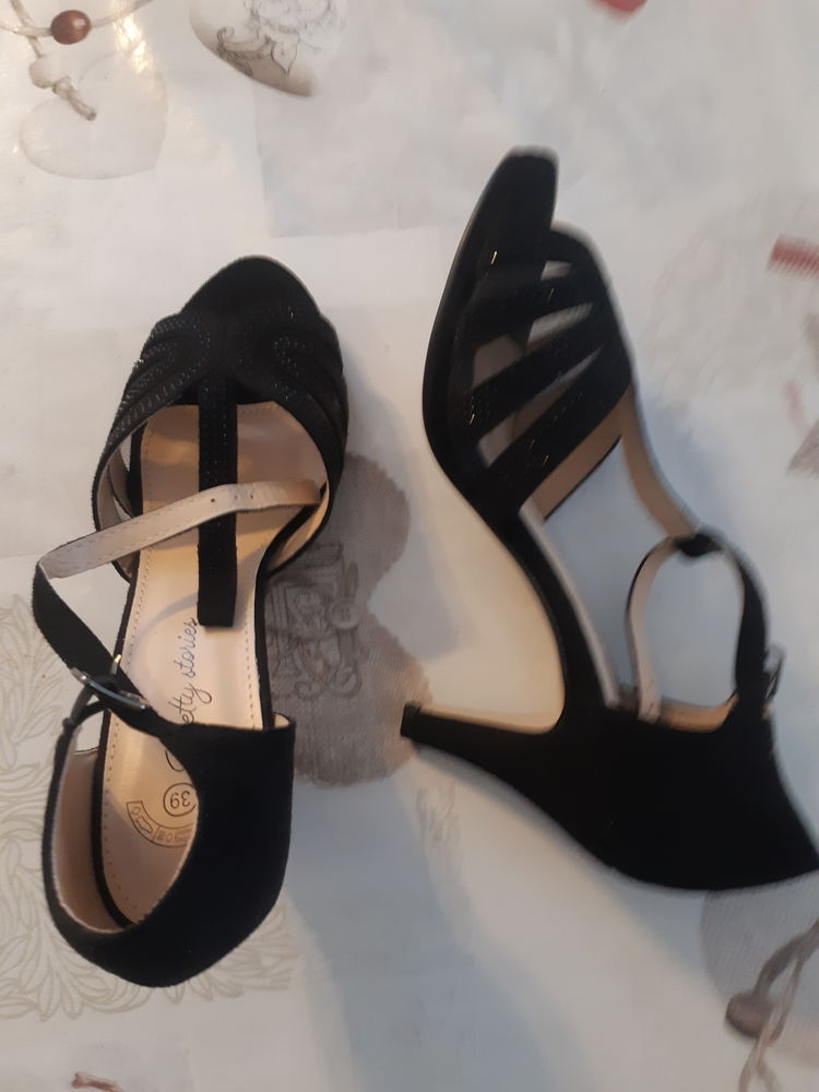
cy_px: 546
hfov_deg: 53.1
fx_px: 820
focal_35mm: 26
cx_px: 410
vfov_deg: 67.3
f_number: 1.7
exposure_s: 1/50
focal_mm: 3.93
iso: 250
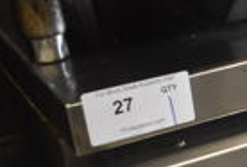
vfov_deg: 11.3
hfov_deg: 14.6
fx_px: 819
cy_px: 208
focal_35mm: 119
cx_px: 474
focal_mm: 18
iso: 2200
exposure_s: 1/125
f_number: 3.5
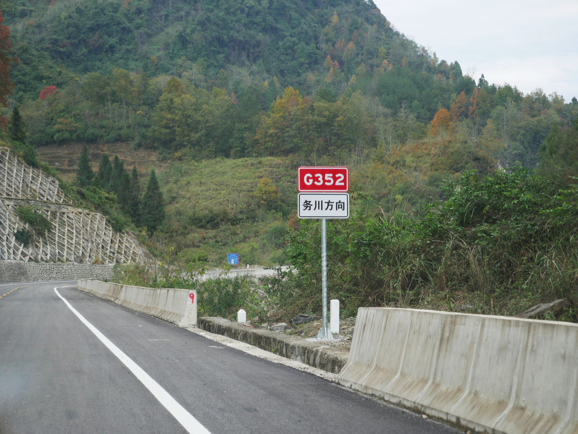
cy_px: 217
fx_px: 1403
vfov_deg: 17.6
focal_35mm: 84
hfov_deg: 23.3
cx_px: 289
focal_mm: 42
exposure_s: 1/200
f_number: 5.6
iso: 200
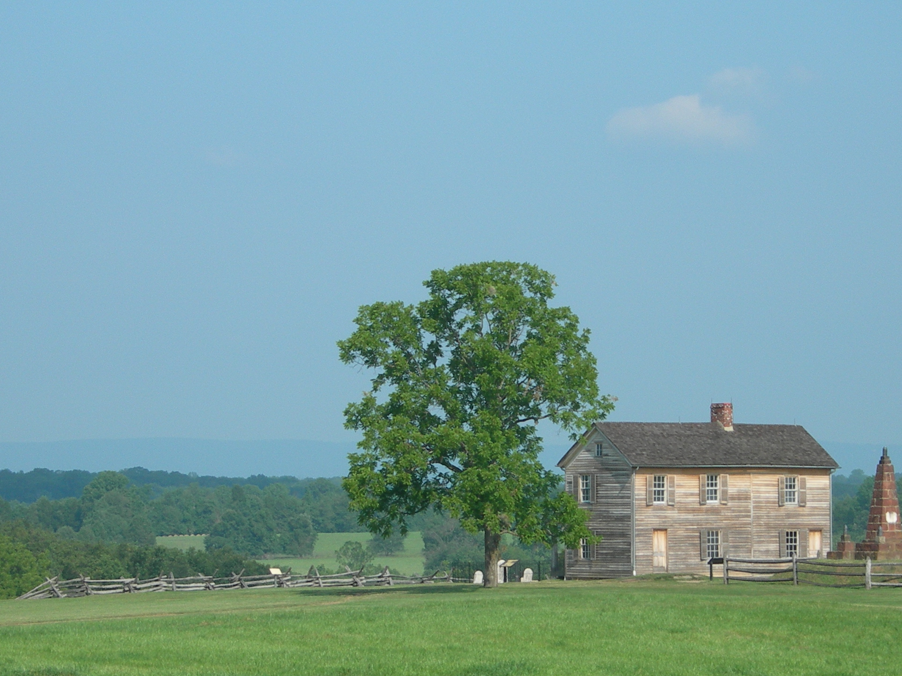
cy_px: 418
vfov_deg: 8.2
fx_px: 4716
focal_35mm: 181
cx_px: 494
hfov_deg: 10.9
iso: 50
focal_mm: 23.4
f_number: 8.2
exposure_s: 1/170
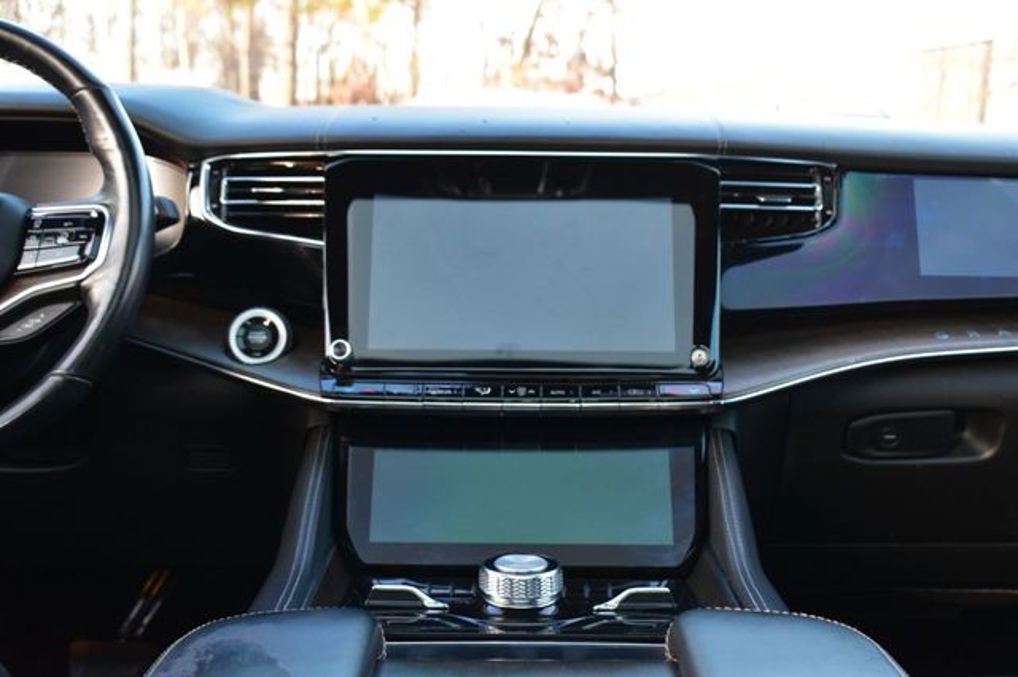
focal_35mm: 46
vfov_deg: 28.9
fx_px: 1314
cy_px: 338
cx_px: 509
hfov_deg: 42.3
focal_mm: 31
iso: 1250
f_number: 6.3
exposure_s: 1/15
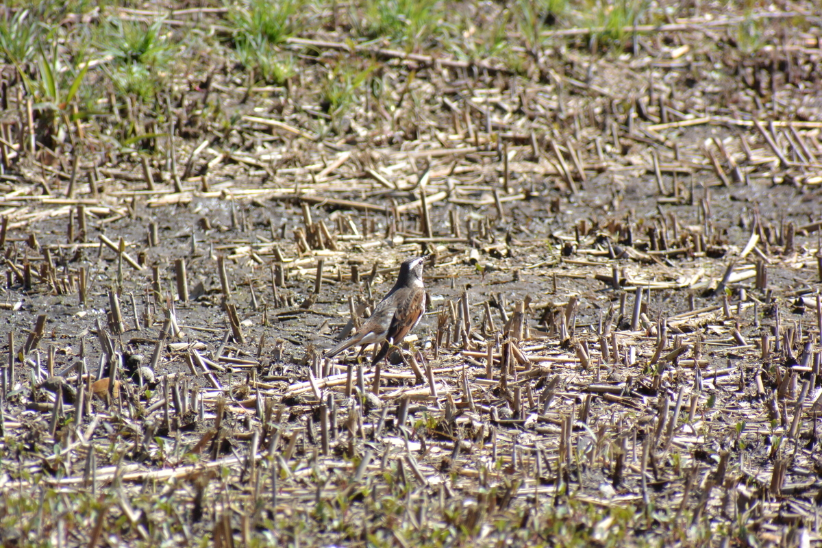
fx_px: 18494
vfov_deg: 1.7
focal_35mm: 810
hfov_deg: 2.5
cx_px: 411
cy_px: 274
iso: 220
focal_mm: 300
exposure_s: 1/500
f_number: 6.3
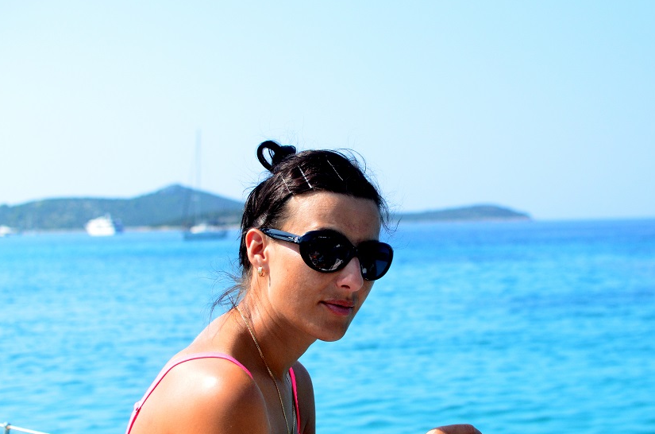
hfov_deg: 31.7
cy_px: 245
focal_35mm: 64
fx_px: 1155
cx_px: 336
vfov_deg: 21.3
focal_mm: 35
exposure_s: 1/8000
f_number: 3.5
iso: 1400
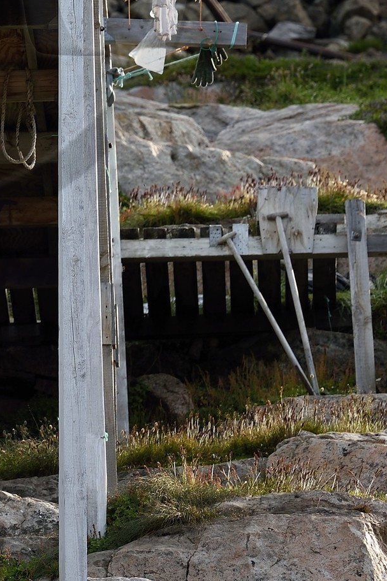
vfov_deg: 3.9
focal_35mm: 527
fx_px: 8500
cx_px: -104
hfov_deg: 2.6
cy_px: -61
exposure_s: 1/250
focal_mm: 200
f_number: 6.3
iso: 200
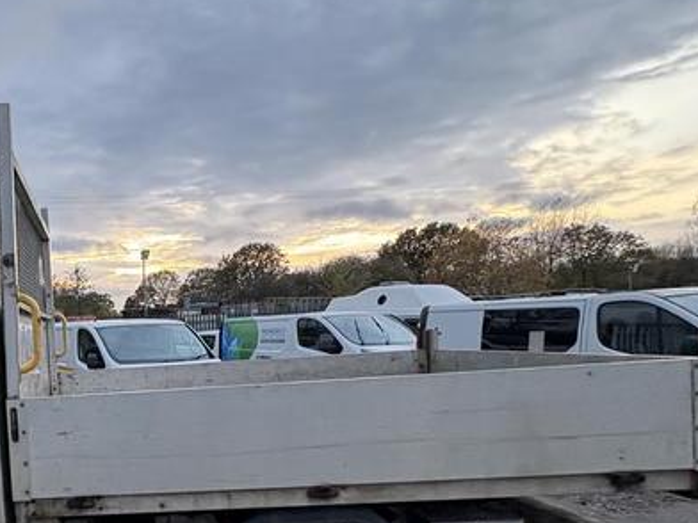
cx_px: 50
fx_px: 645
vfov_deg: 43.1
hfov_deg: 49.5
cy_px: 374
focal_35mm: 32
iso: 250
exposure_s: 1/82
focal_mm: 2.22
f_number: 2.2
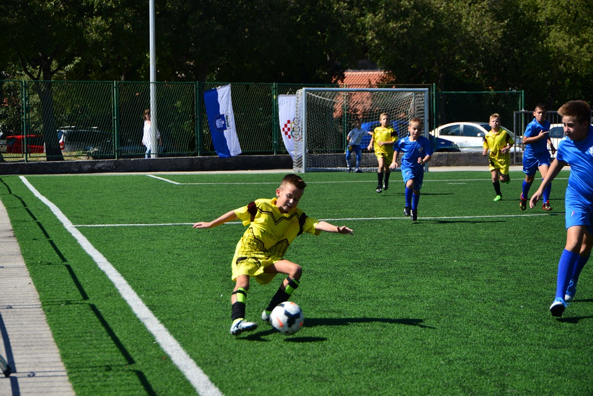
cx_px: 296
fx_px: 1401
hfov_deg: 23.9
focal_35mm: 85
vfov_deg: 16.1
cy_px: 198
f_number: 6.3
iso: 200
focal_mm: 85
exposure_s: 1/1000
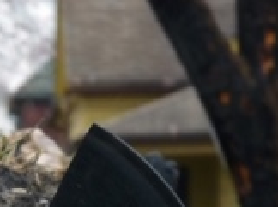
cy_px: 352
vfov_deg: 2.9
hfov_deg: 3.9
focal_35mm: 511
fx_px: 4098
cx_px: -39
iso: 100
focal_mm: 23
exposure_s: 1/160
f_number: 4
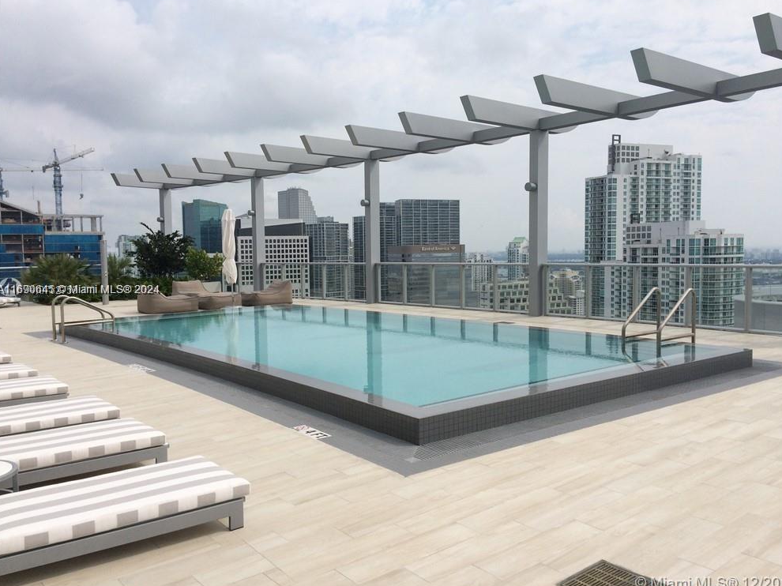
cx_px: 400
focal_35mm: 30
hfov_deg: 60.0
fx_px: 678
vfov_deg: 46.8
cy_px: 291
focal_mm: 4.15
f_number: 2.2
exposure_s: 1/3731
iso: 32
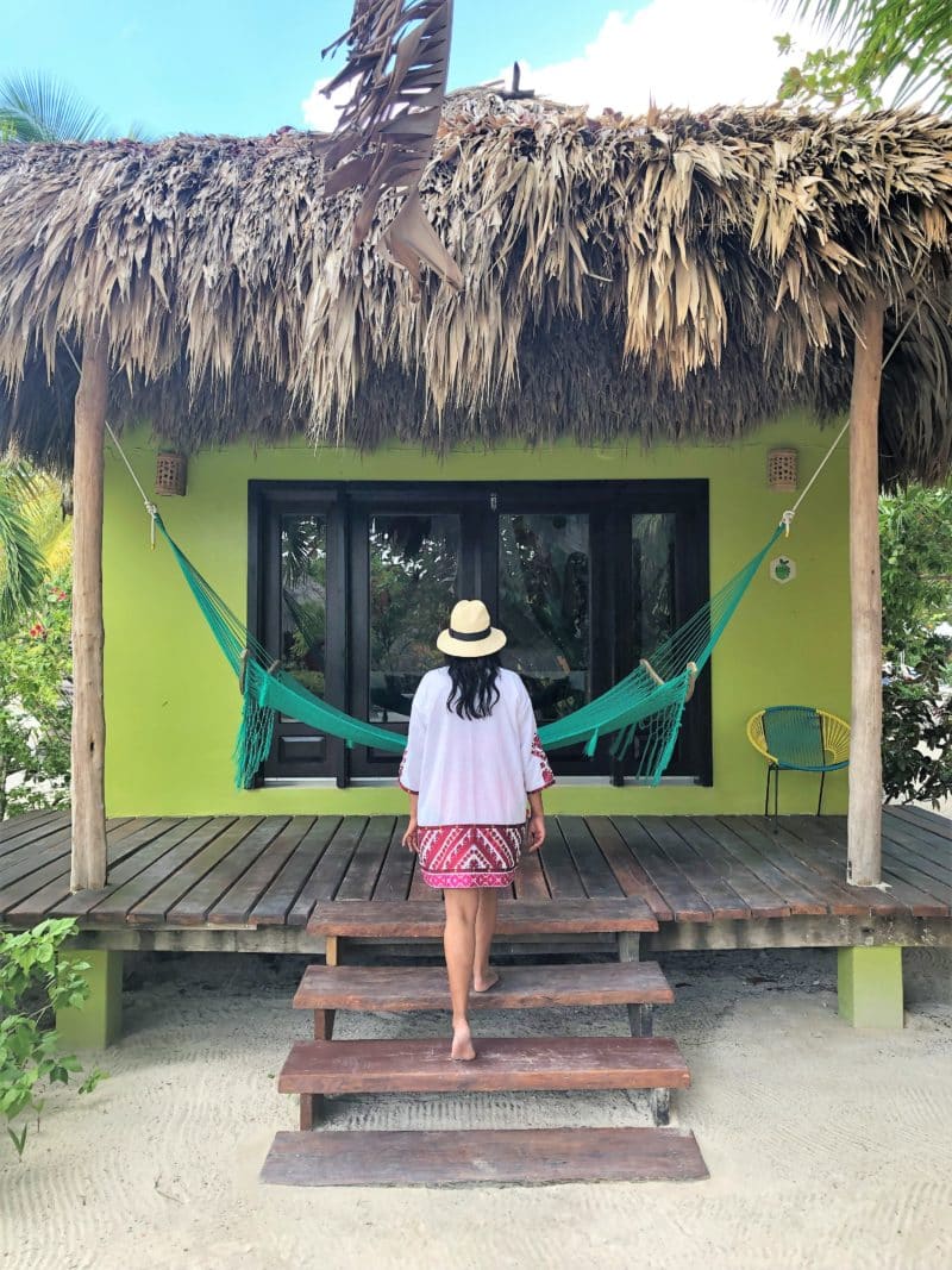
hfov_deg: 49.7
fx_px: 1027
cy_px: 635
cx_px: 476
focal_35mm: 28
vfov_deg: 63.4
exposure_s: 1/120
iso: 20
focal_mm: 3.99
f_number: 1.8
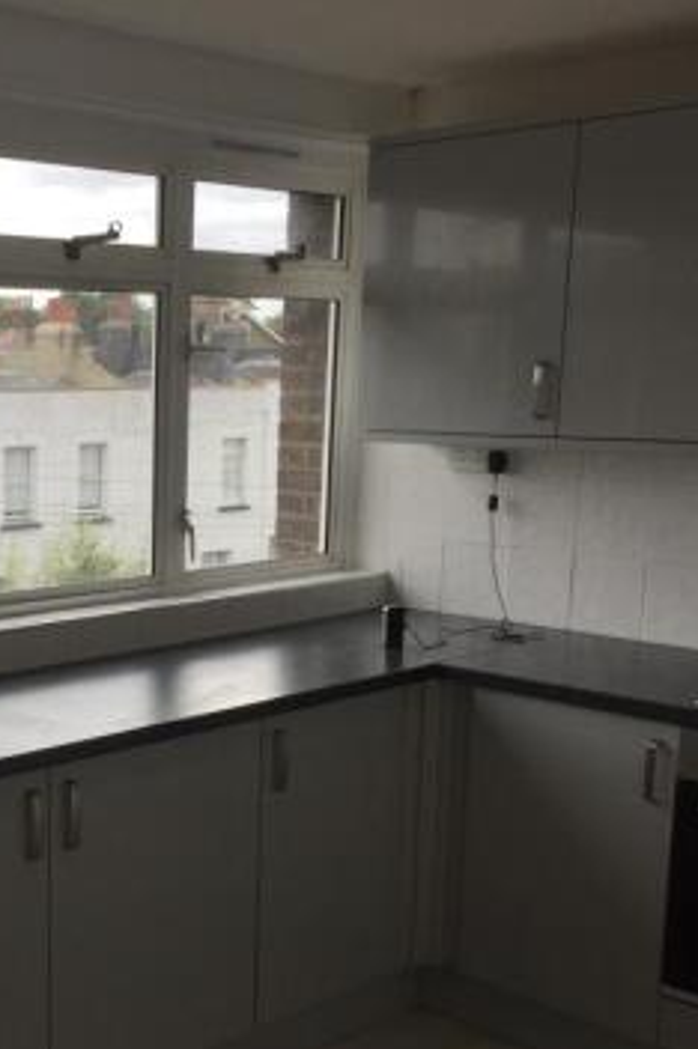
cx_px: 70
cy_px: 648
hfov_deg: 26.1
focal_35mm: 50
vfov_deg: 39.4
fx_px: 1457
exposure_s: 1/682
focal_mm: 4.15
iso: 32
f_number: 2.2
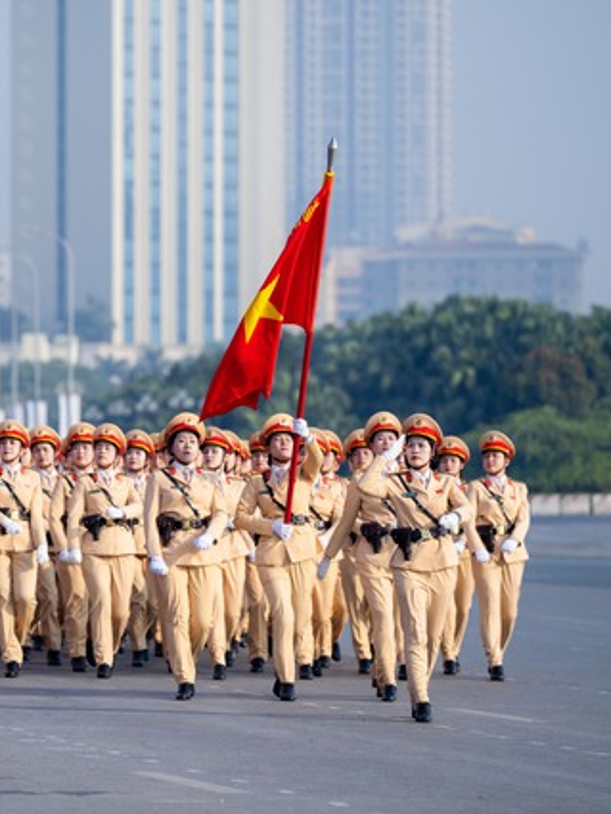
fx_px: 6304
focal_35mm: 268
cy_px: 407
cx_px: 107
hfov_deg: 5.5
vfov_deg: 7.4
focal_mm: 185
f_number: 4
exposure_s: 1/1250
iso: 200
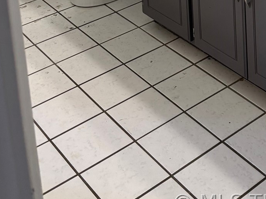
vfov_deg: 17.1
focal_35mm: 72
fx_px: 553
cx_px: 228
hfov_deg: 26.3
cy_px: -148
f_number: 1.6
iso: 160
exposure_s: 1/60
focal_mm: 5.96
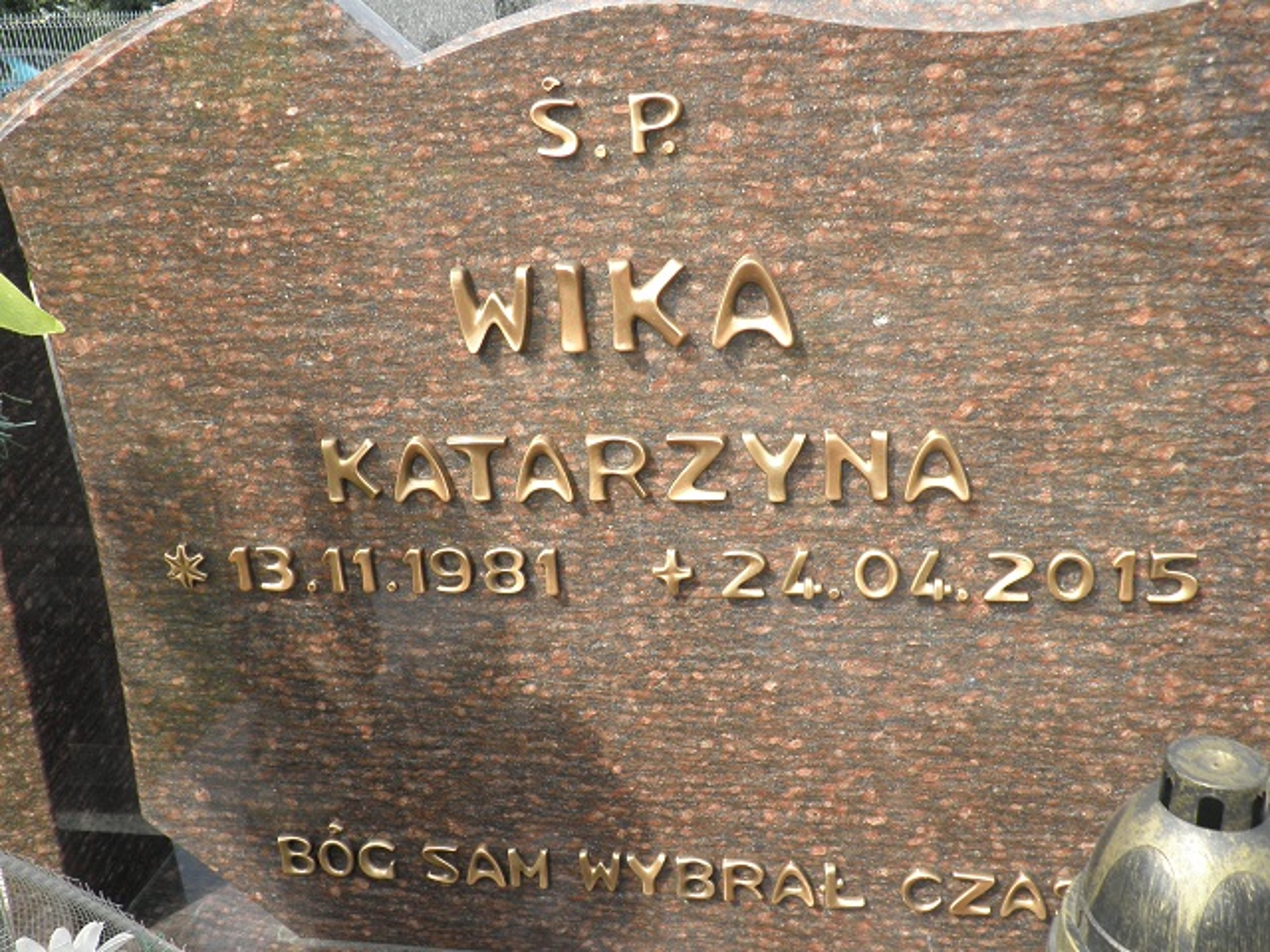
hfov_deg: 56.8
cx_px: 635
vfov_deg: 44.2
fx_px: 1174
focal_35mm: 32
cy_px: 476
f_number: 3.7
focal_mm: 5.9
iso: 64
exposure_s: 1/200
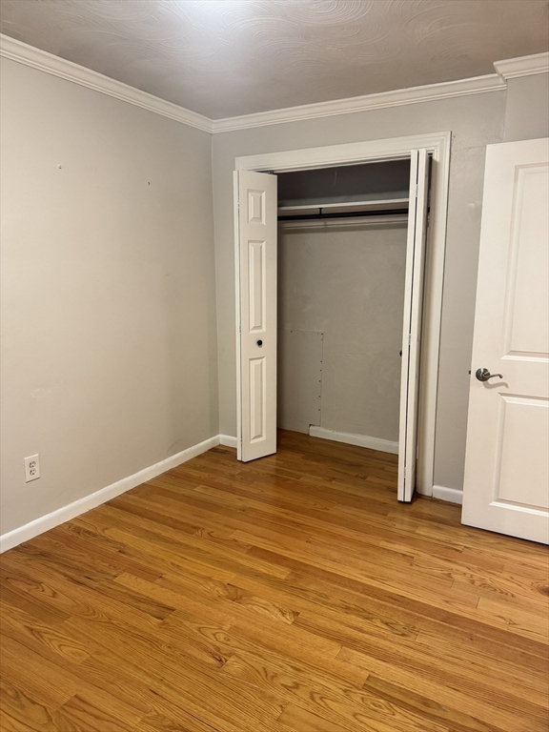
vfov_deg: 71.6
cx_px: 274
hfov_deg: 56.8
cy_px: 366
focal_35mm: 24
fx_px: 508
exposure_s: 1/60
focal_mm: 6.76
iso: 200
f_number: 1.78
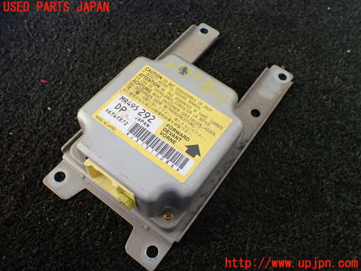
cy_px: 136
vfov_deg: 46.8
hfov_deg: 60.0
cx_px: 180
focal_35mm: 30
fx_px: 313
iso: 250
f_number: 2.3
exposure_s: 1/125
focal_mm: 5.4
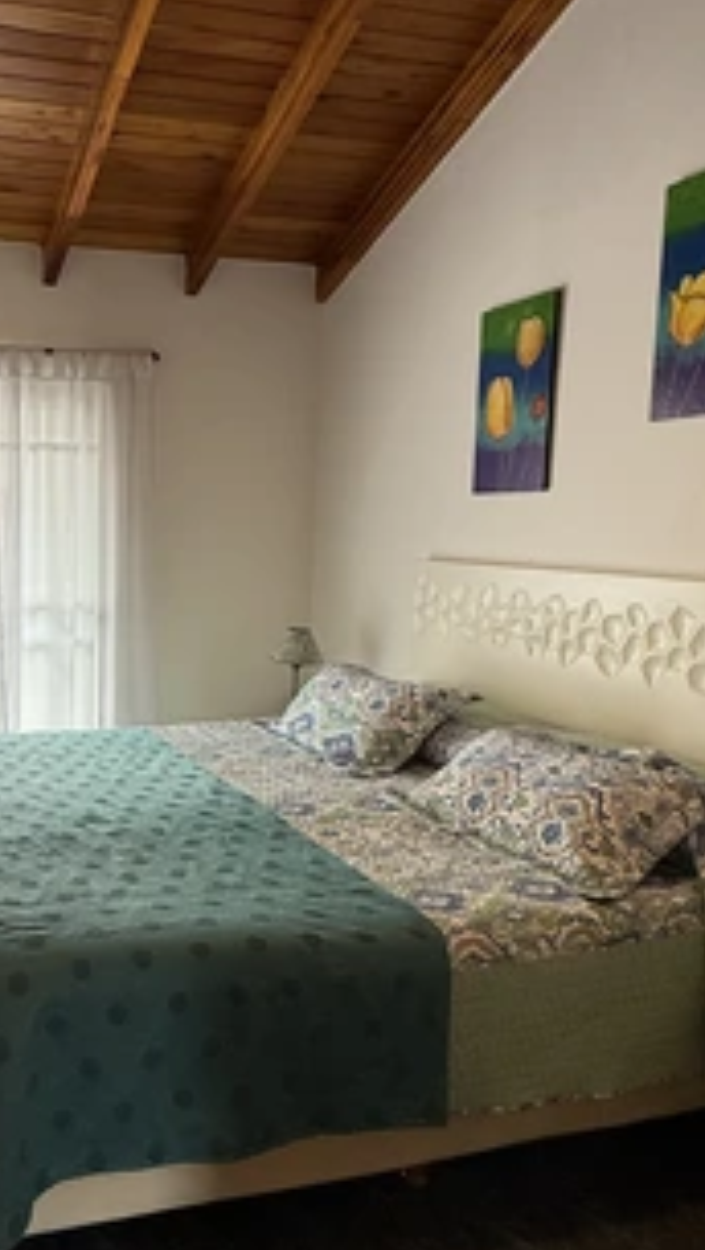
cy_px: 668
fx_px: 730
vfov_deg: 81.1
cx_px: 70
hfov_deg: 46.5
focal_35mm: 22
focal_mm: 2.22
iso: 100
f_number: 2.2
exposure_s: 1/99
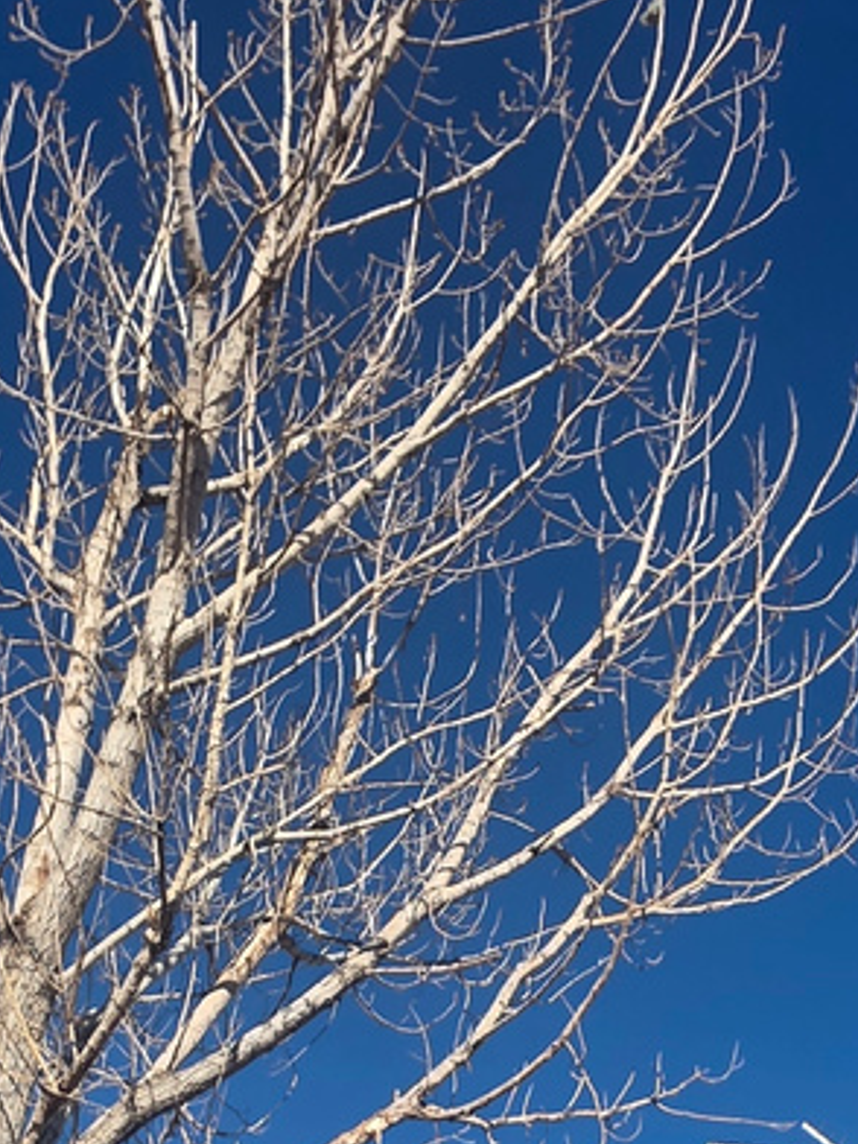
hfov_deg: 28.3
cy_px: 1153
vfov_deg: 34.1
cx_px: 595
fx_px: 1685
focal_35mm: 51
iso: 40
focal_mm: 2.2
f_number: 1.9
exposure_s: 1/2222
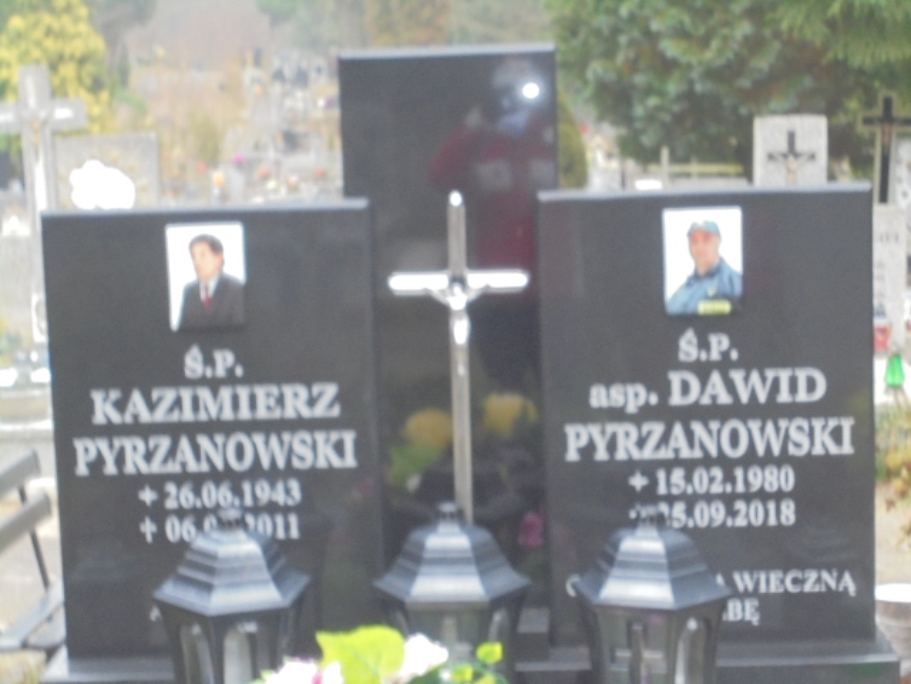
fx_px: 1921
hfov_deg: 26.7
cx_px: 456
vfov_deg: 20.2
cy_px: 342
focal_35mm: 73
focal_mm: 13.1
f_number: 6.1
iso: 400
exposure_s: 1/8
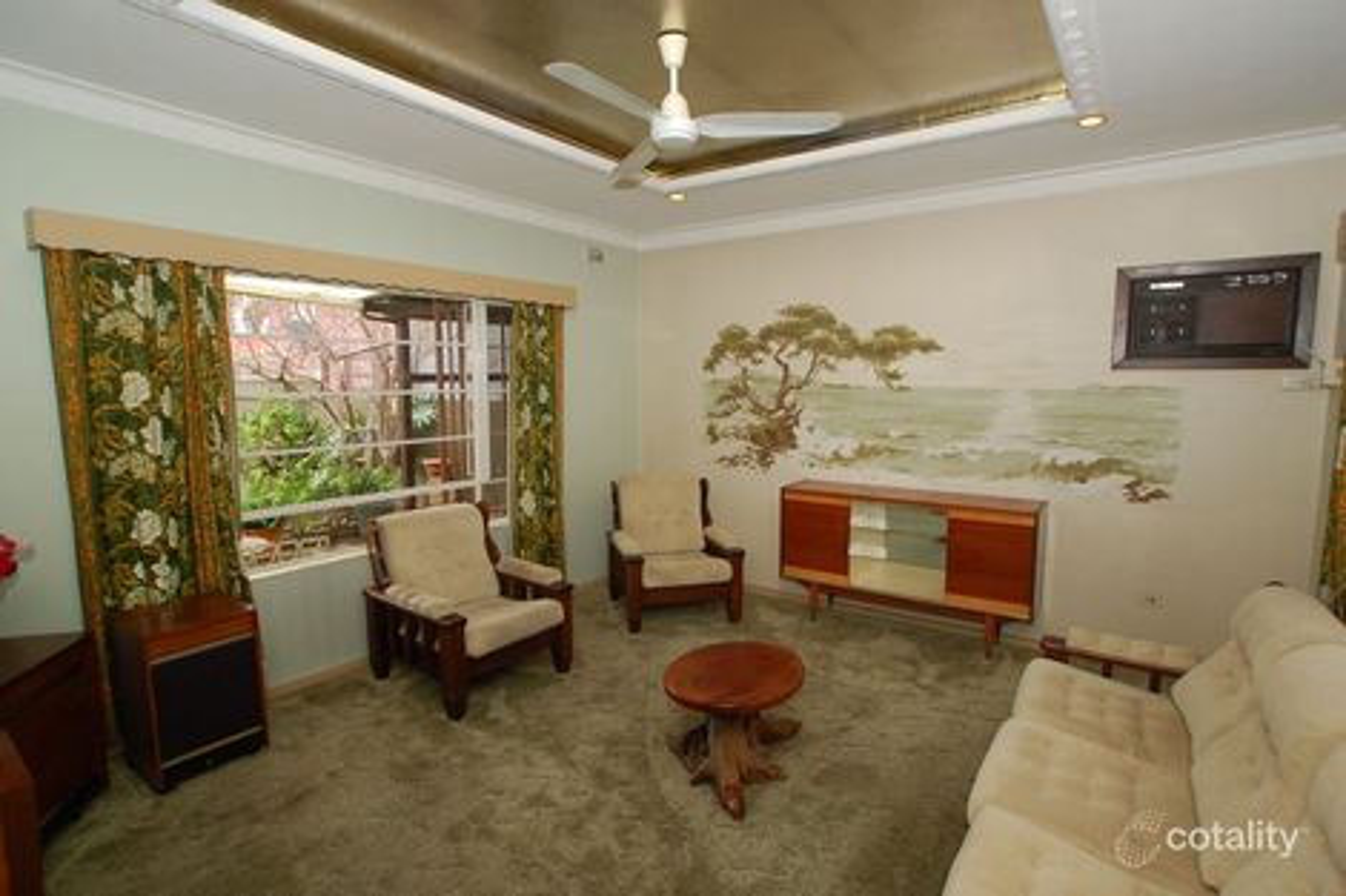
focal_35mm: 16
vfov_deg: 72.0
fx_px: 617
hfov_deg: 95.0
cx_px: 673
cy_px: 448
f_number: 4.5
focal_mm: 11
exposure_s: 1/60
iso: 400
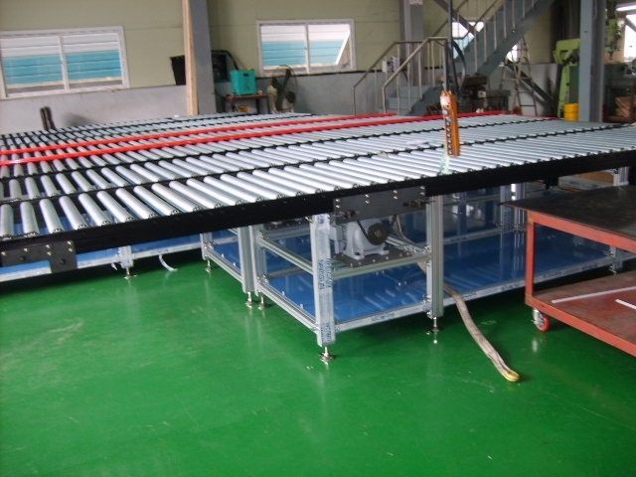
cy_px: 238
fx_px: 643
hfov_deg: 52.6
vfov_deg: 40.7
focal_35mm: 35
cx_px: 318
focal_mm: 5.8
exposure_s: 1/10
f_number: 2.8
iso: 50
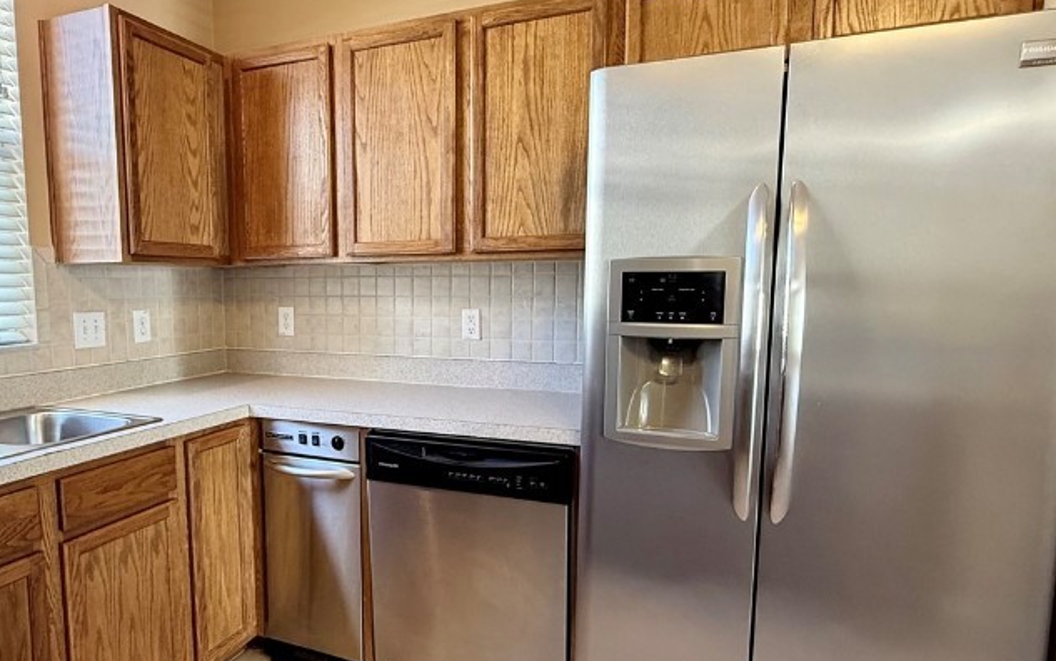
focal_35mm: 24
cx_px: 415
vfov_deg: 51.0
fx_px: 691
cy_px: 362
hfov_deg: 73.9
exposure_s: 1/60
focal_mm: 2.22
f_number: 2.2
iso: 250
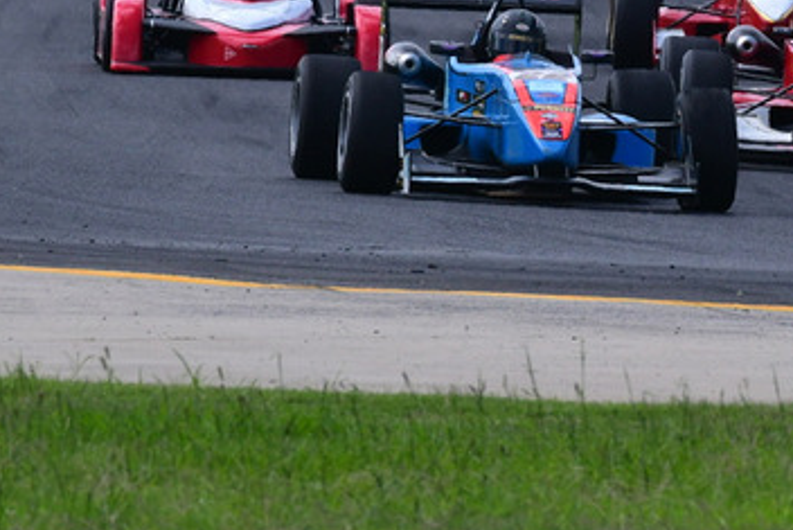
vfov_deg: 1.0
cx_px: 611
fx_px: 30079
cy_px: -47
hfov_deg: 1.5
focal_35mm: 1365
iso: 800
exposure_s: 1/640
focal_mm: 400
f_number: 13
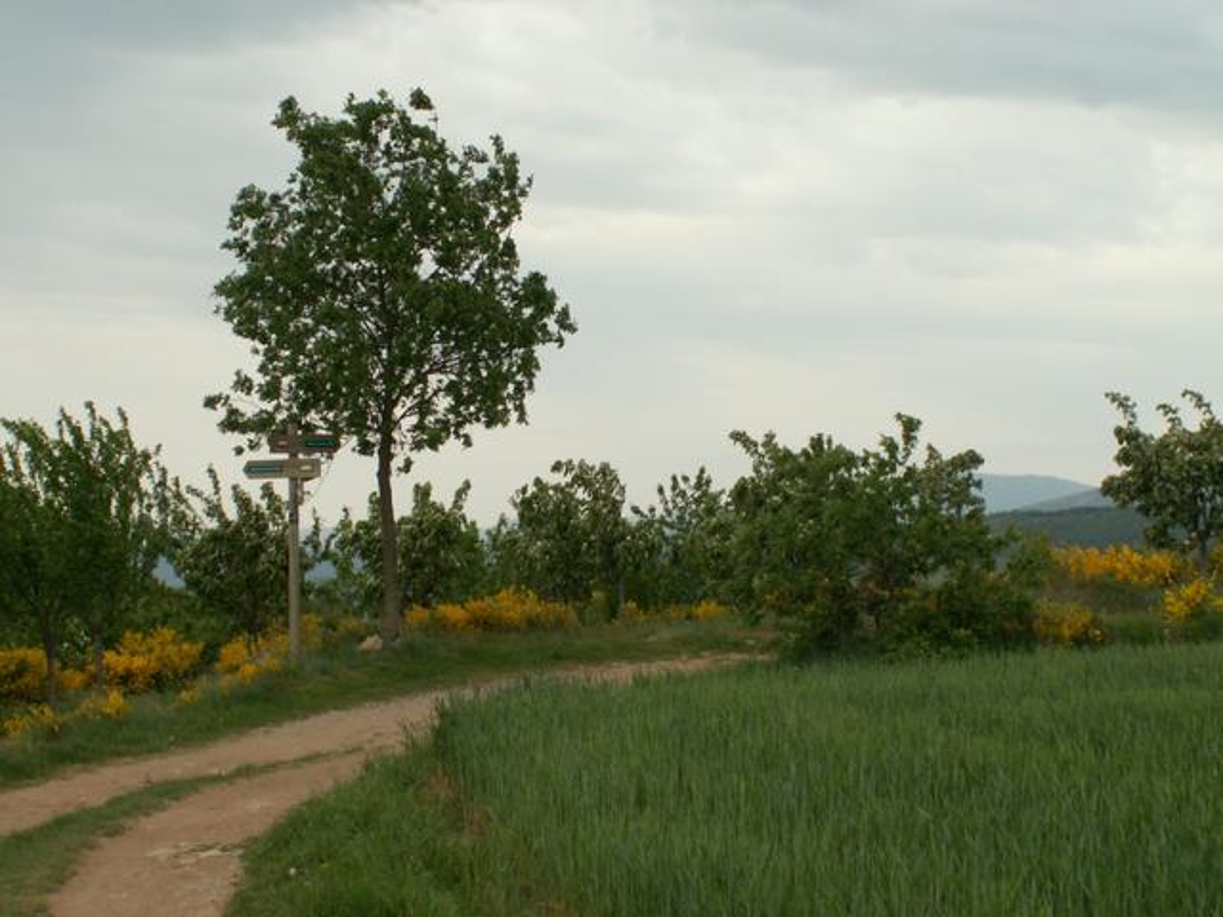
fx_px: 2120
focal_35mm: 60
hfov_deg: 32.2
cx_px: 612
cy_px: 458
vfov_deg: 24.4
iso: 50
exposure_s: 1/125
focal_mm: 10.05
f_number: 5.6
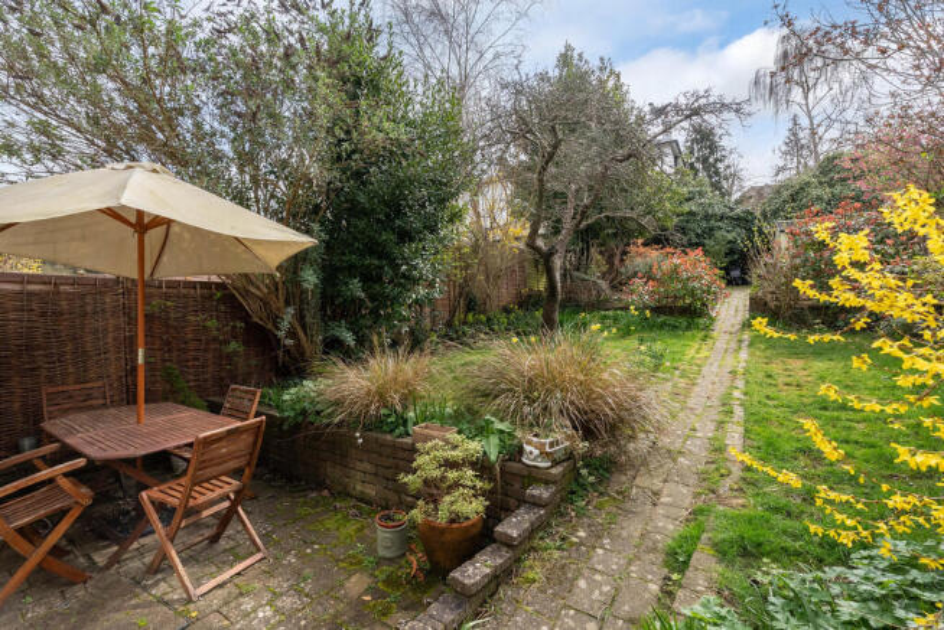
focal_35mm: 16
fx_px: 420
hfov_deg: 96.7
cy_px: 315
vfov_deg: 73.8
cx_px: 472
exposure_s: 1/800
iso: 800
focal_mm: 16
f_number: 7.1
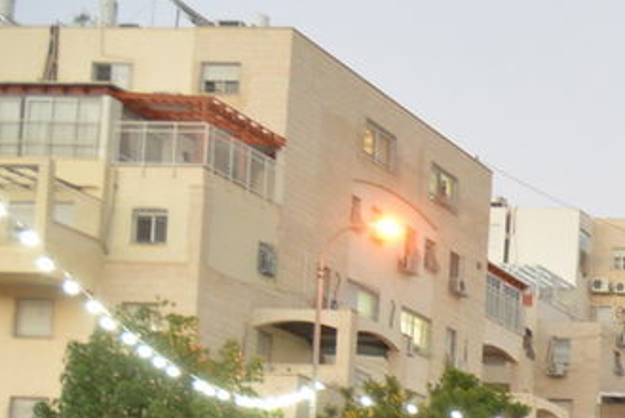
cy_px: 715
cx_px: 1210
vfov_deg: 12.5
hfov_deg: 16.1
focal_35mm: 102
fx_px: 1772
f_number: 4
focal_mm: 24
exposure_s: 1/60
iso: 1600
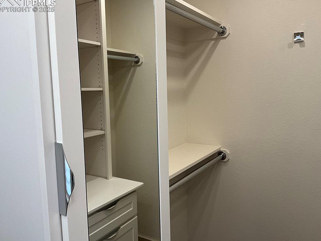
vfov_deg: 46.8
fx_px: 278
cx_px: 157
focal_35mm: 30
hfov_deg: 60.0
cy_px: 118
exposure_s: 1/120
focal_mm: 3
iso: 64
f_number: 1.8
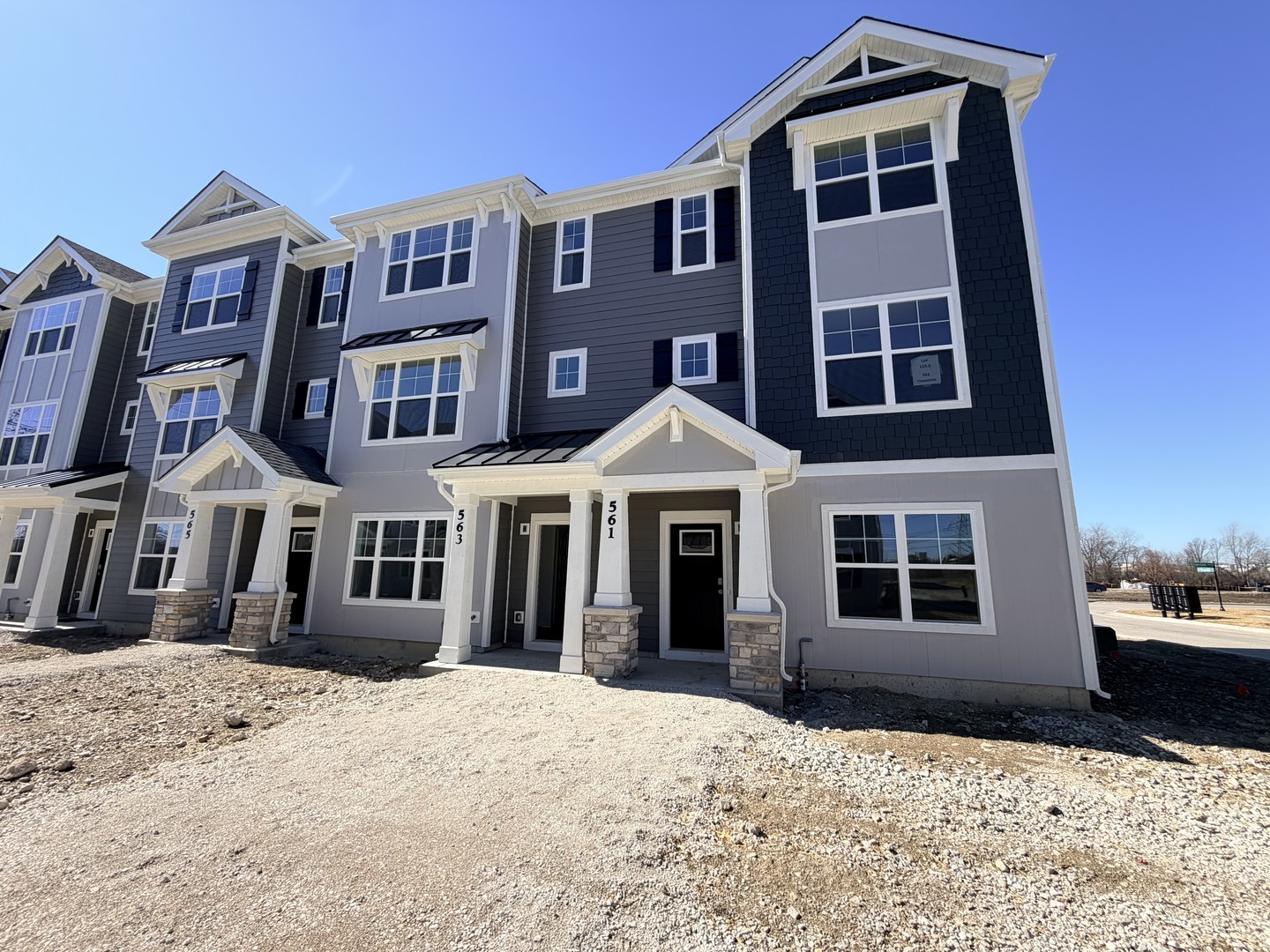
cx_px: 635
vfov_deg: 85.7
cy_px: 476
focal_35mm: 14
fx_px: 514
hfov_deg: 102.1
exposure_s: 1/770
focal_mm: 2.22
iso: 32
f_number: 2.2
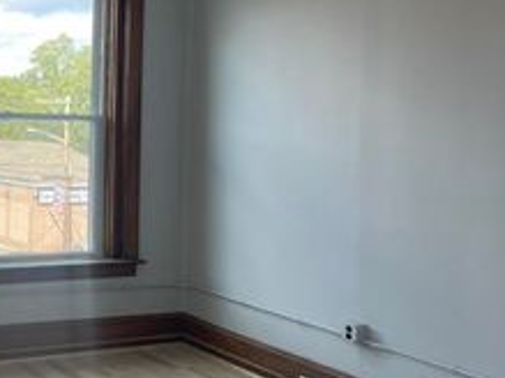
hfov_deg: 31.9
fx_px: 831
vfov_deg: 25.3
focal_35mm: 57
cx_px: 32
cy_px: 93
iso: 32
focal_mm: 5.1
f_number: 1.6
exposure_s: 1/185
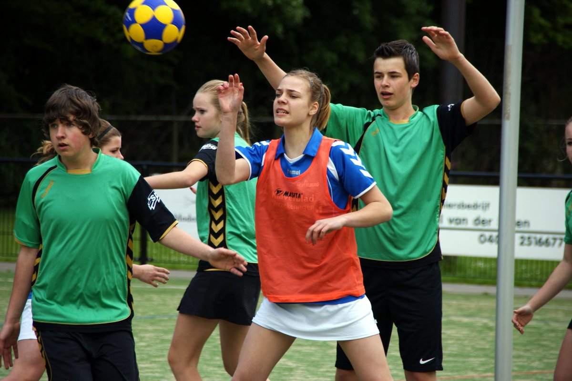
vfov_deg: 4.6
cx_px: 286
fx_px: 4764
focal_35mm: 300
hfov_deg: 6.9
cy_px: 190
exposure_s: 1/320
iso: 100
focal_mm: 200
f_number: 6.3
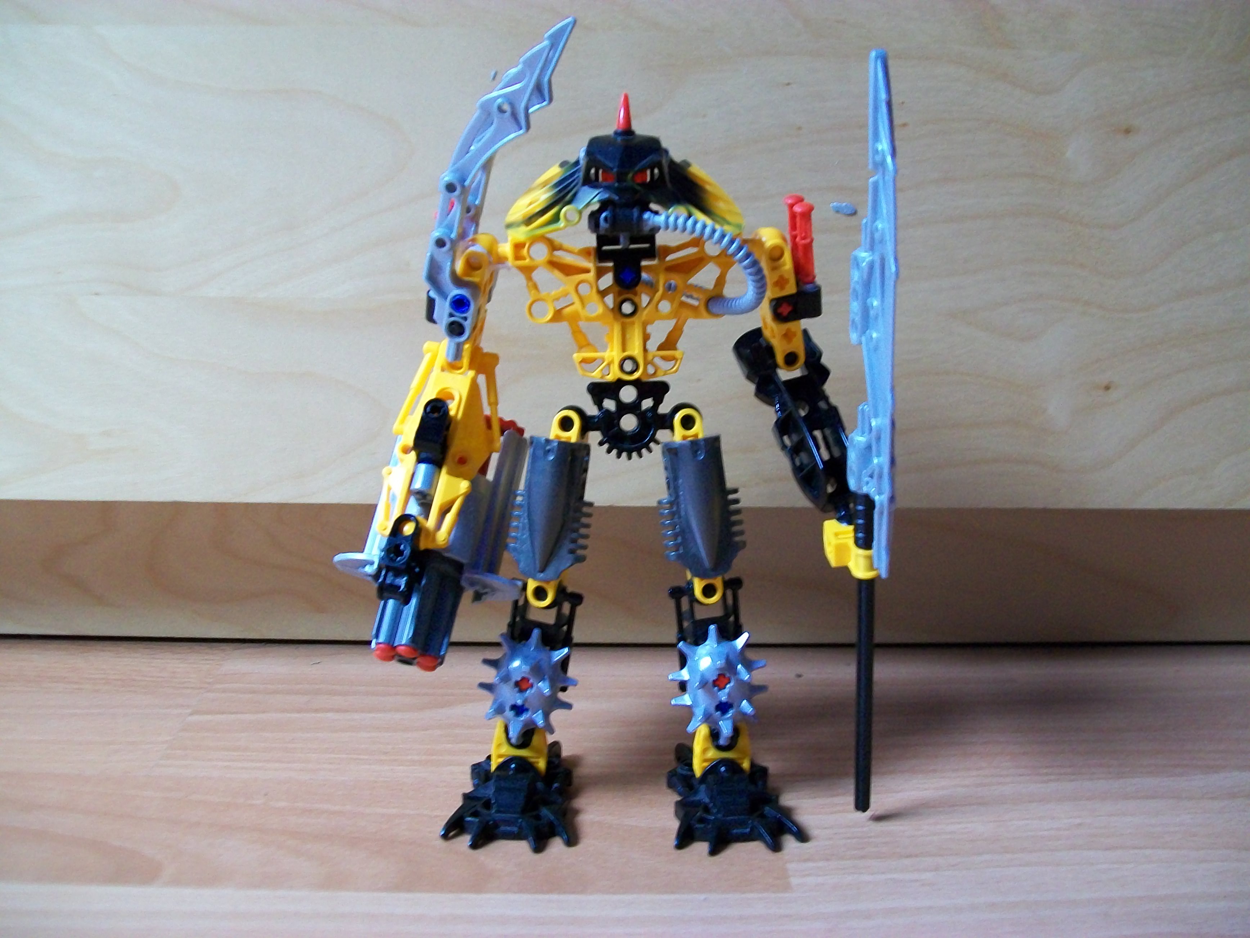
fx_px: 1300
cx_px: 625
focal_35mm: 36
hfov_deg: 51.4
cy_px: 469
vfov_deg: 39.7
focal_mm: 6
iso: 160
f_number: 2.7
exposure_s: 1/10
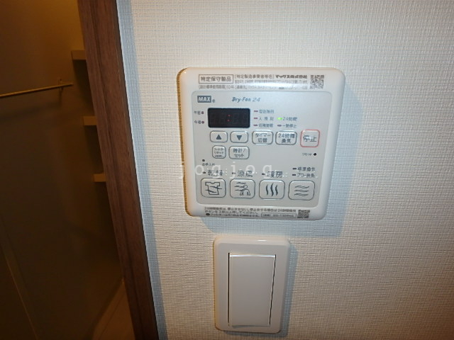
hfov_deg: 79.0
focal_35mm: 21
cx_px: 227
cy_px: 170
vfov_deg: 63.4
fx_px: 275
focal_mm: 3.7
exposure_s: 1/30
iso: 125
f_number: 3.5
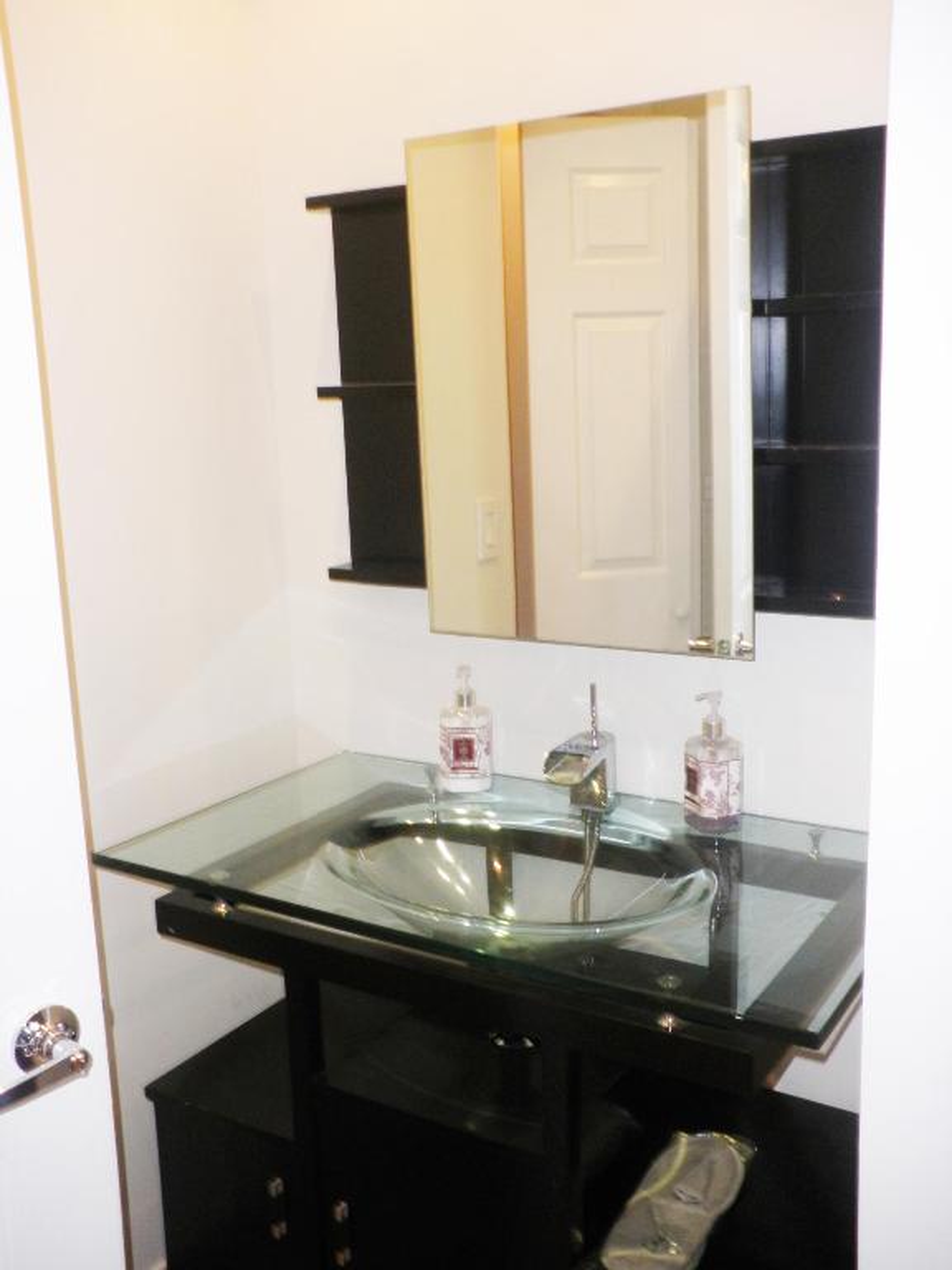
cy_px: 635
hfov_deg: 39.7
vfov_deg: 51.4
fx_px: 1320
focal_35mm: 36
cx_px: 476
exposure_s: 1/30
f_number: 3.5
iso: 160
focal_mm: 6.3
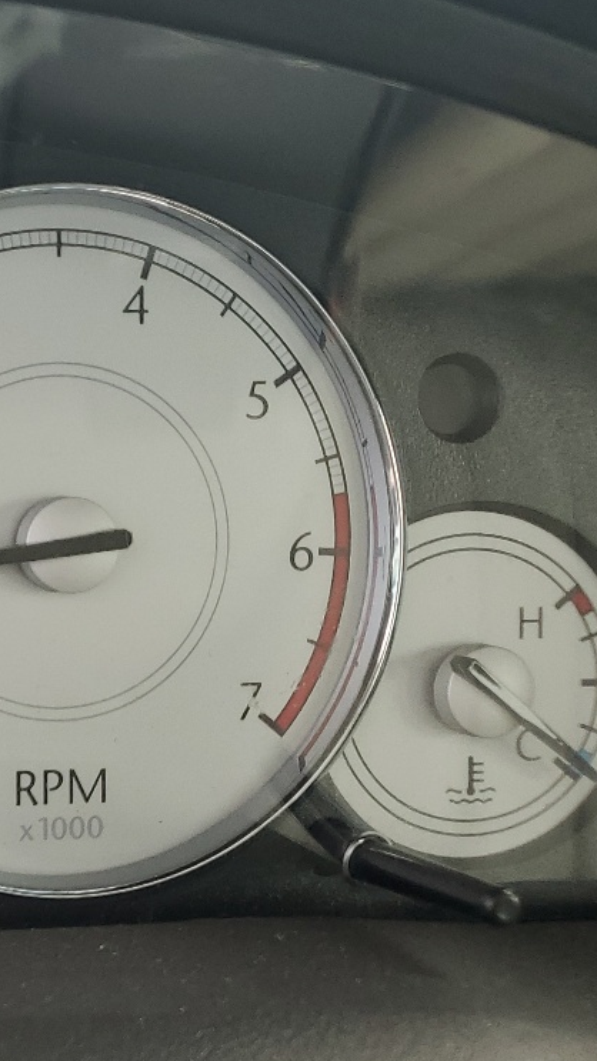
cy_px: 540
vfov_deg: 34.4
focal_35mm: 61
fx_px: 1716
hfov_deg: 16.4
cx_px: -486
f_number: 1.5
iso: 50
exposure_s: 1/250
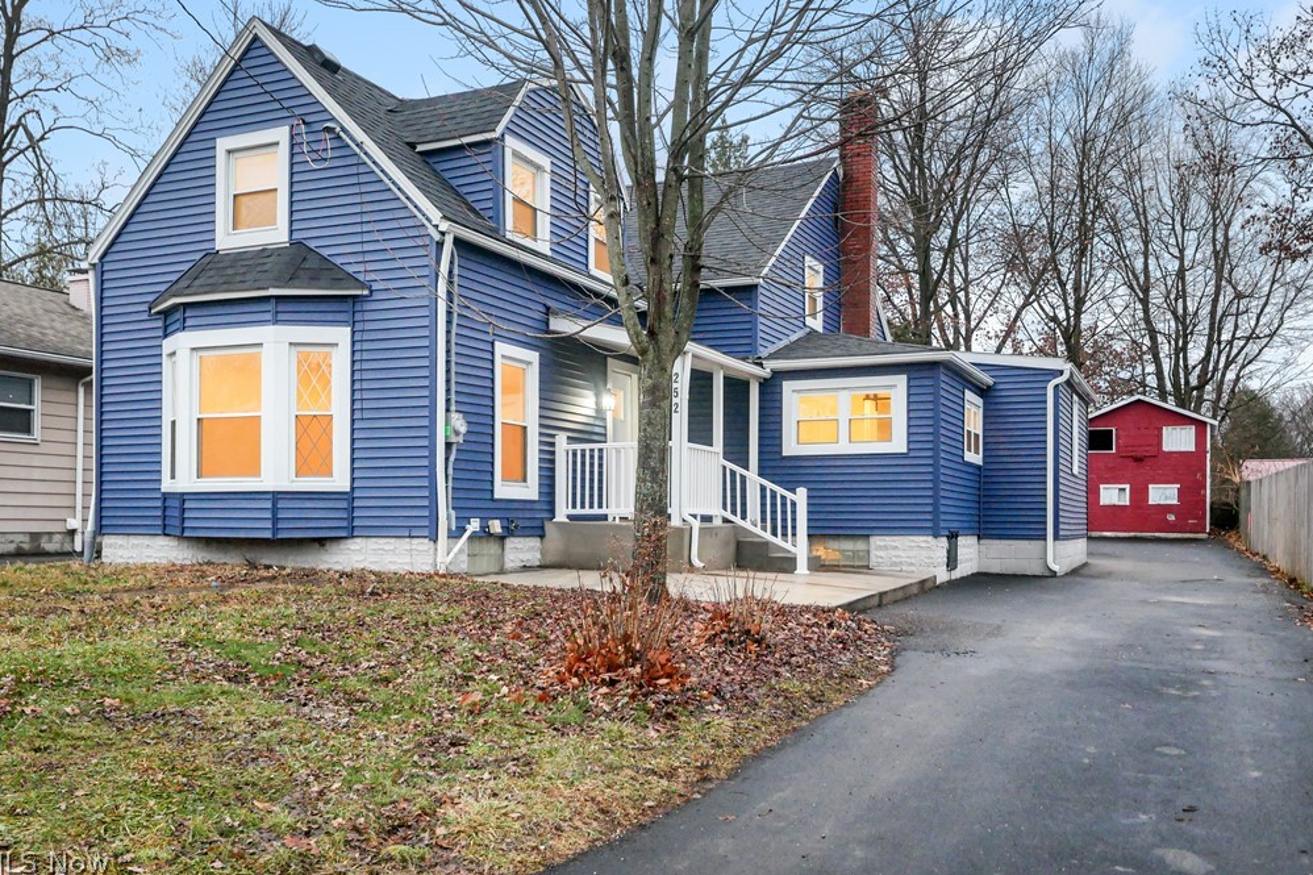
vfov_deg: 41.0
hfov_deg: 58.7
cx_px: 645
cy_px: 379
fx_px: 1167
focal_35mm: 32
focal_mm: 15
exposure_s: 1/60
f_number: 3.7
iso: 1600
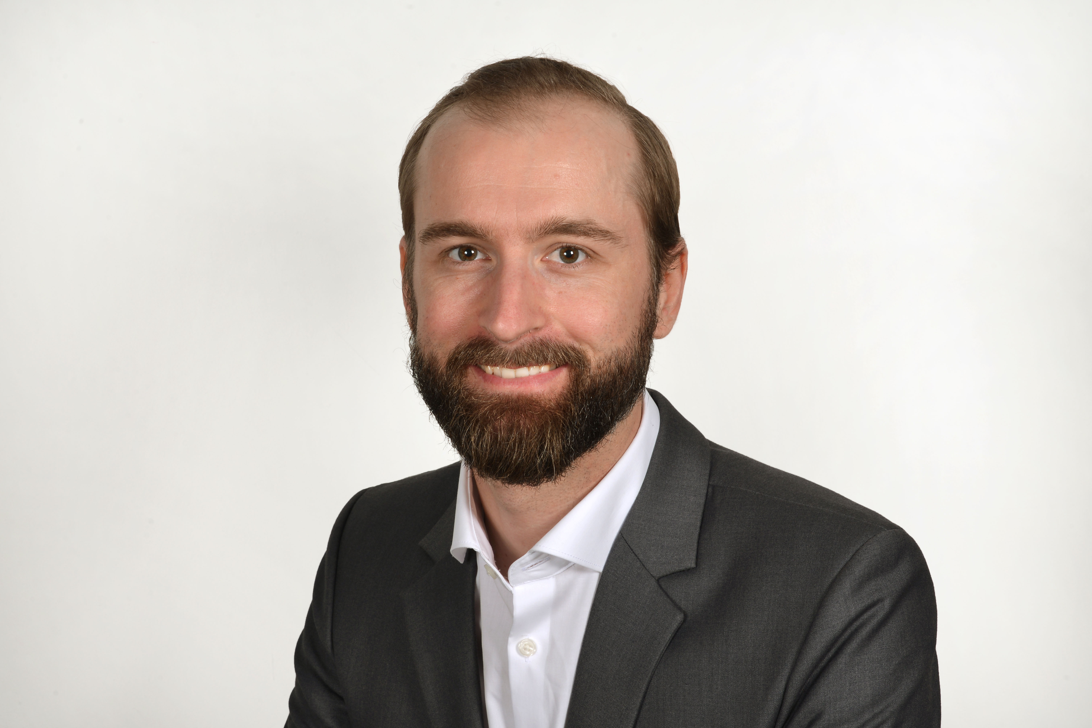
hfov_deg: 28.8
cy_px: 364
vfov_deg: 19.5
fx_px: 2123
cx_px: 546
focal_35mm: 70
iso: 160
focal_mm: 70
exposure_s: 1/60
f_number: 14
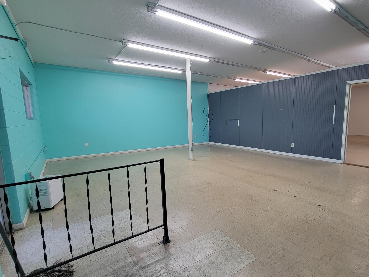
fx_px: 181
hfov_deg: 90.2
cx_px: 216
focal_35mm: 17
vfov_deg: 74.6
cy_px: 148
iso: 80
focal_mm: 2.2
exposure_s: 1/60
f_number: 2.2
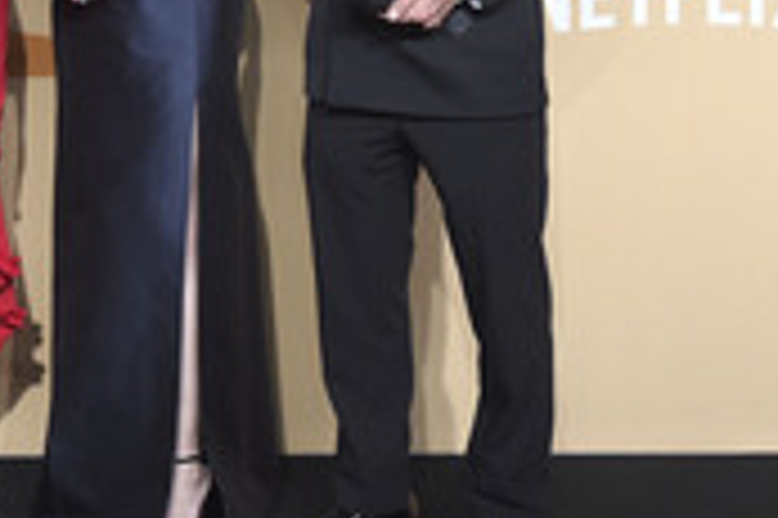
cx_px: -90
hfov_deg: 19.7
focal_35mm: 99
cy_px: 32
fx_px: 2137
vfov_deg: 13.6
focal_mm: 38
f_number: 7.1
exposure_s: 1/250
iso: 2500
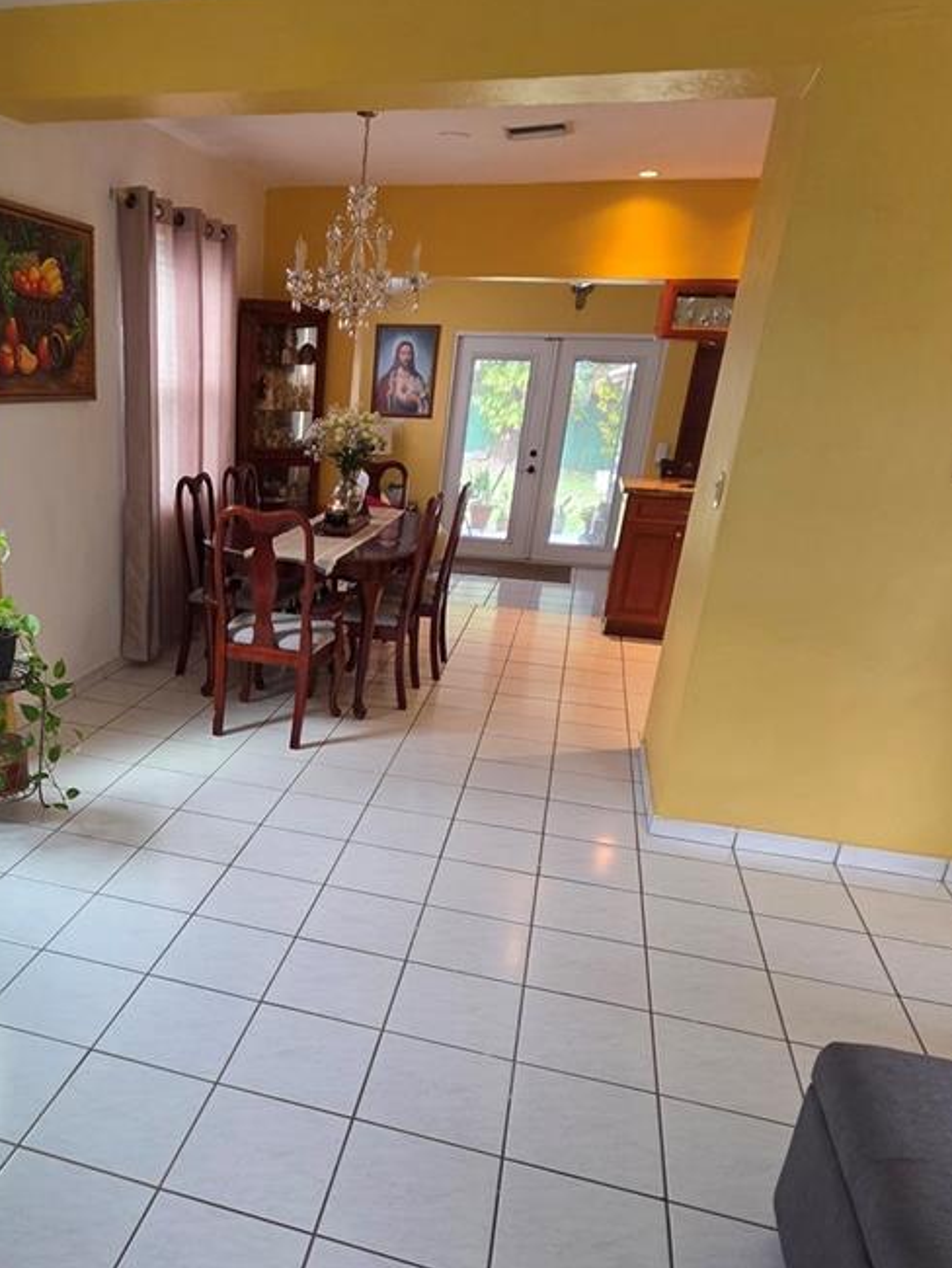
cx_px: 267
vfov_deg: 70.5
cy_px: 786
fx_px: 879
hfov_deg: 54.8
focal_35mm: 24
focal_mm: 2.2
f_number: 1.9
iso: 160
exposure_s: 1/60
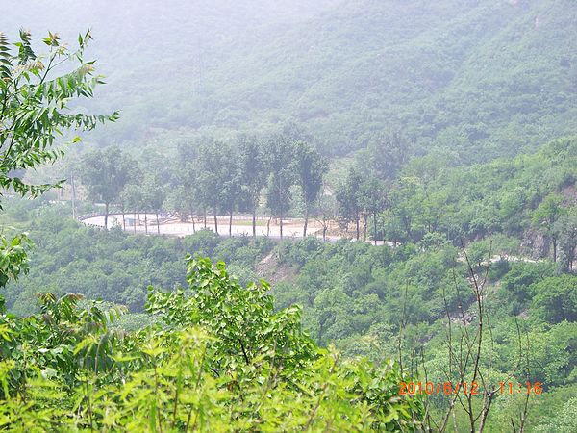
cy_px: 216
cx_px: 288
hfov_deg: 17.3
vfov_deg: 13.0
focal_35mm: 114
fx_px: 1900
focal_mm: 18.6
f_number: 5.2
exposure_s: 1/200
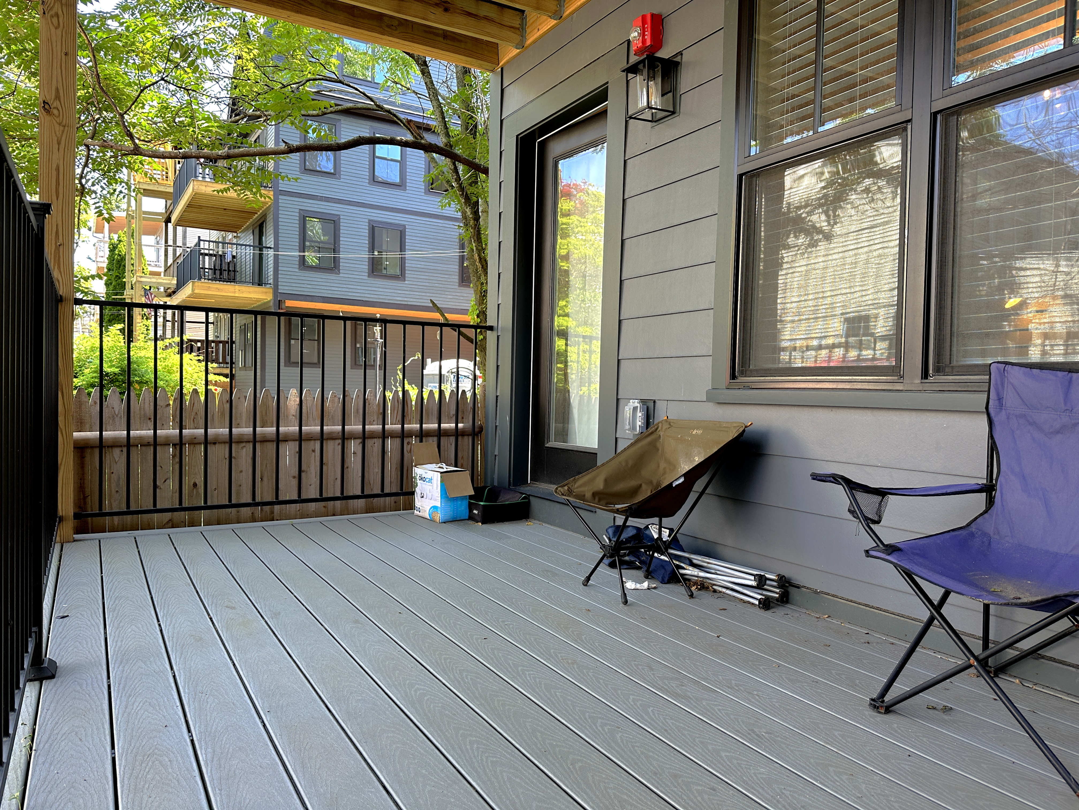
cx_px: 540
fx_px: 748
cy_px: 405
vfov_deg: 56.8
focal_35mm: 24
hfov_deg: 71.6
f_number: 1.78
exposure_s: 1/163
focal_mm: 6.86
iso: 80
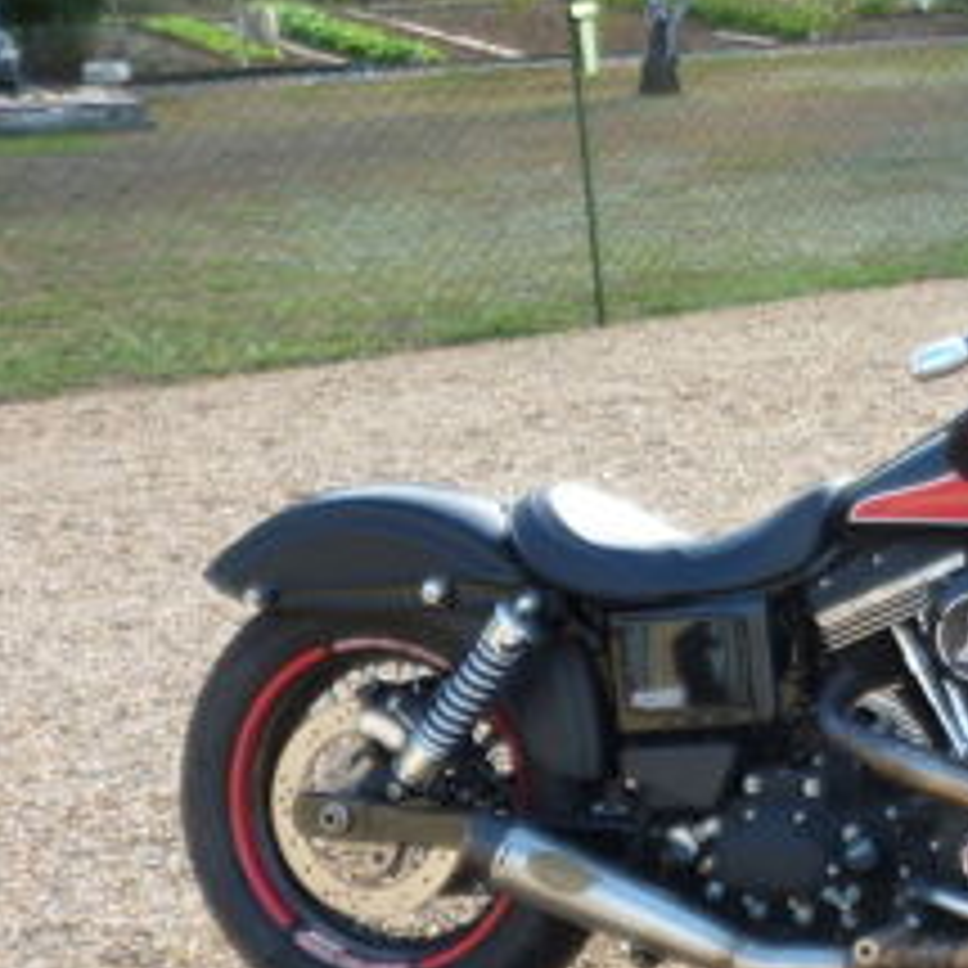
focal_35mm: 63
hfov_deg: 25.7
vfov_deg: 27.1
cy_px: 680
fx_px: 1993
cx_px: 1000
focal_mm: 5.3
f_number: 3.5
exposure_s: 1/125
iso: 80
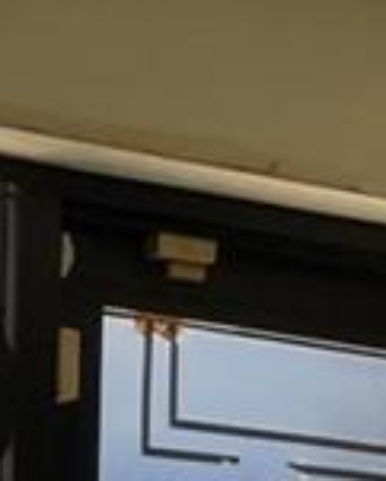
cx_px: 348
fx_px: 2882
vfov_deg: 8.1
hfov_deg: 7.6
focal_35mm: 202
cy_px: 1475
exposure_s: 1/142
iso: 32
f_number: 1.6
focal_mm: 4.2
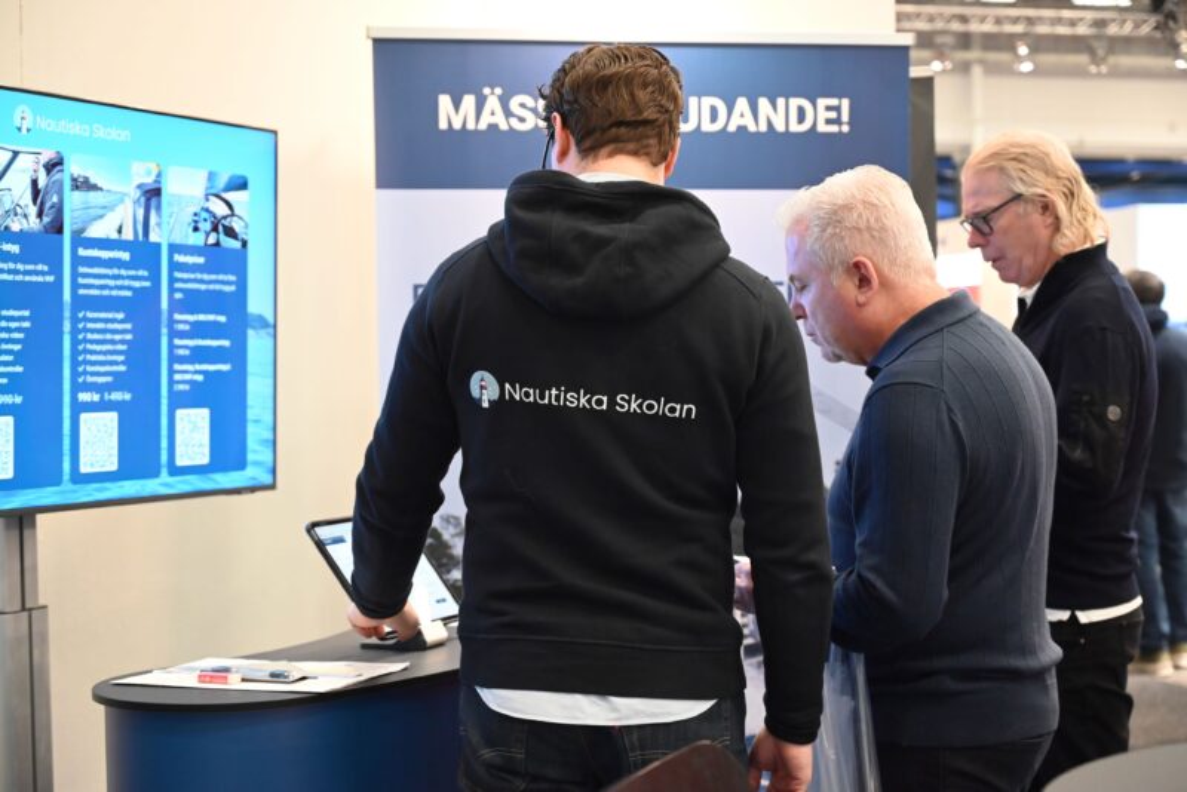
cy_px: 396
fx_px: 1979
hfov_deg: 33.4
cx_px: 594
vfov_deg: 22.6
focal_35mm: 60
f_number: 4
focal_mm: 60
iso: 5000
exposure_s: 1/125
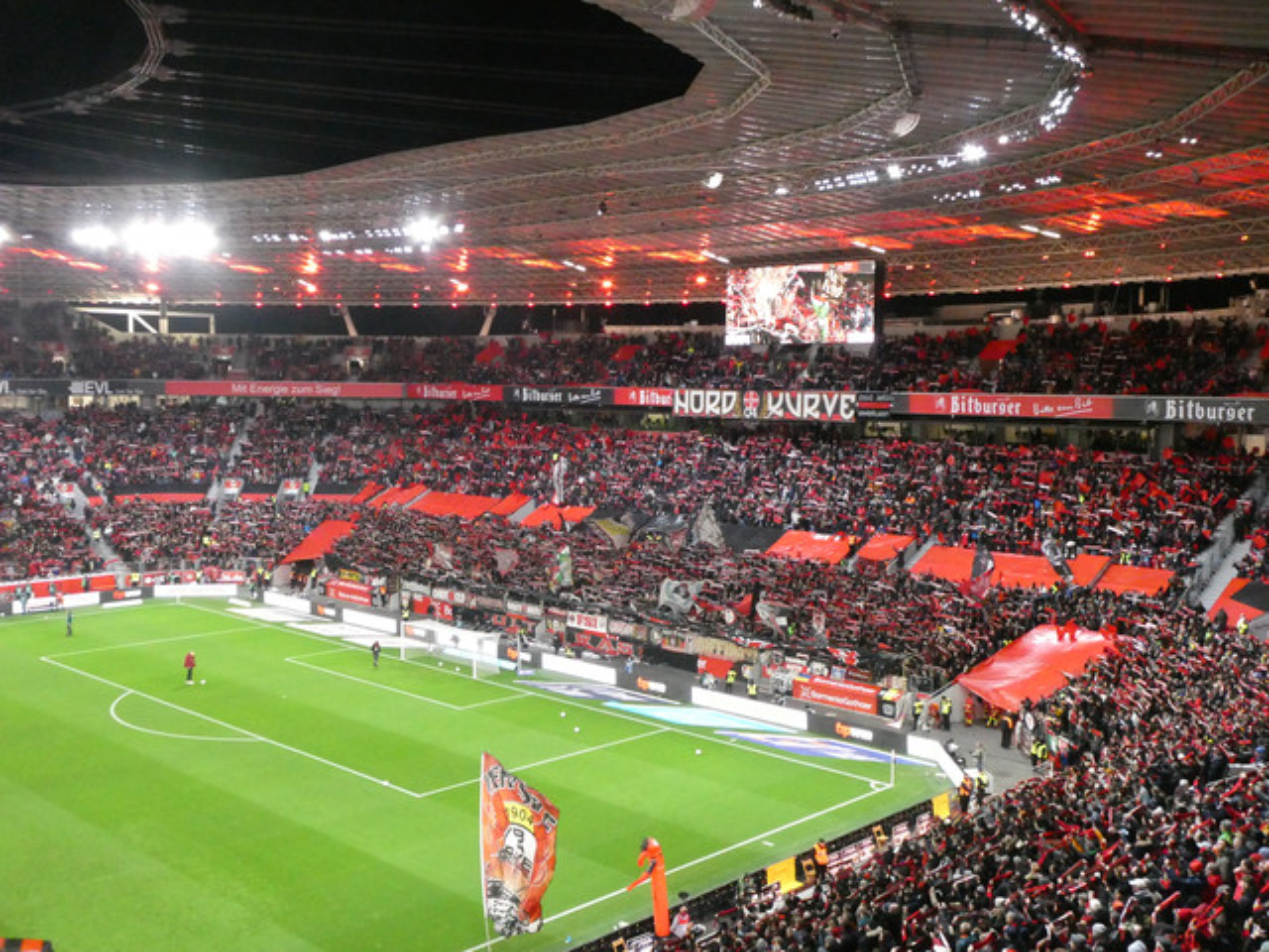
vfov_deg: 40.7
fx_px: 1283
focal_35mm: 35
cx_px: 634
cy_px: 476
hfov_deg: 52.6
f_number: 3.7
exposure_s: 1/80
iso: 1250
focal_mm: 6.3
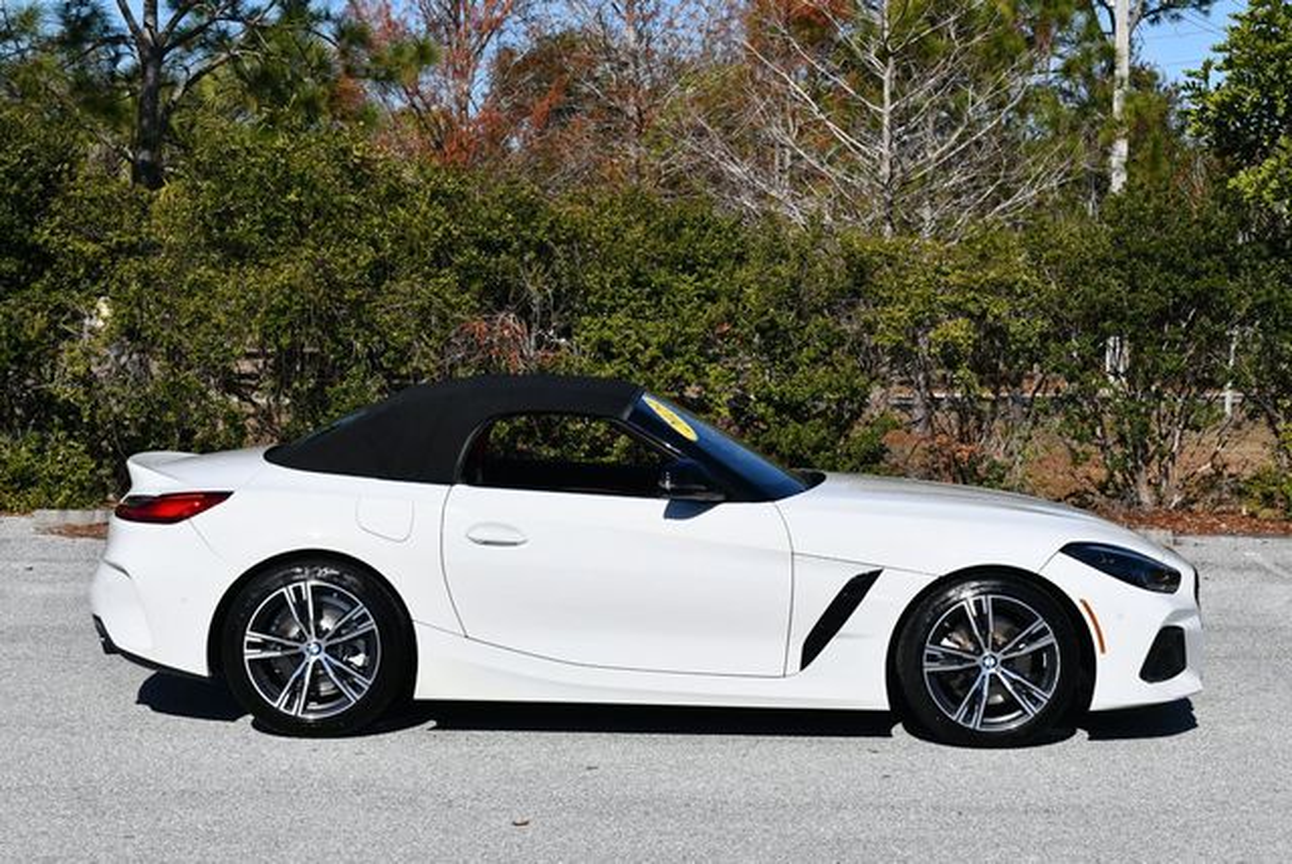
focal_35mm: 72
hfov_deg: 28.0
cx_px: 646
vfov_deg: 19.0
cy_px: 432
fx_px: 2586
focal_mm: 36
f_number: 9
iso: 100
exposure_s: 1/320
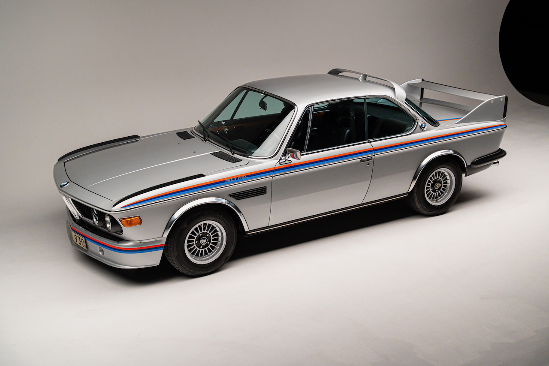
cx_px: 274
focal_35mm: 50
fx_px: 769
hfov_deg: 39.3
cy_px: 183
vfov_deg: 26.8
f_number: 4.5
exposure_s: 1/100
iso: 1600
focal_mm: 50.4
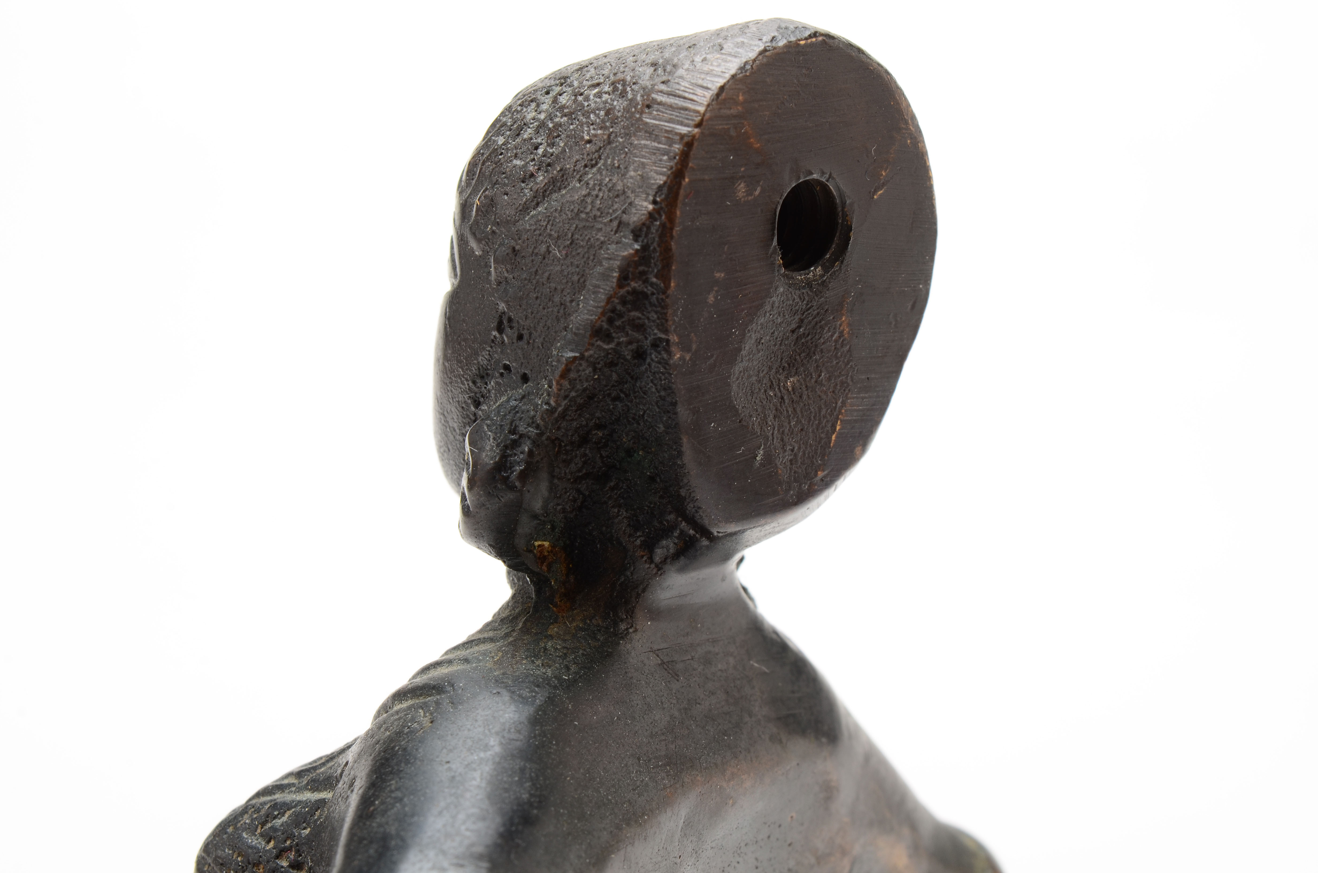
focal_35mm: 82
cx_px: 659
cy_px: 436
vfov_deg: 16.5
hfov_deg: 24.7
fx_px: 3014
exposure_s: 1/160
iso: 100
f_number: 18
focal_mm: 55
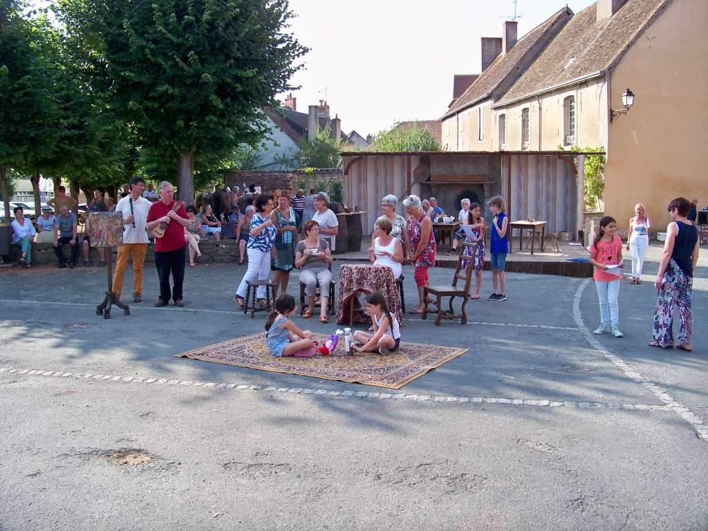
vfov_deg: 42.9
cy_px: 266
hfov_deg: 55.4
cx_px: 354
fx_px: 675
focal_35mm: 33
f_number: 2.8
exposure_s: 1/320
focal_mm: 5.85
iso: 80
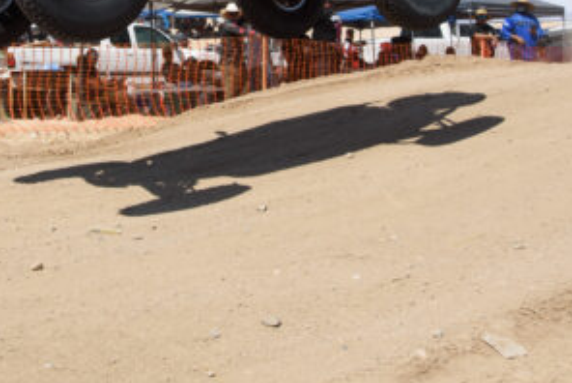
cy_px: -30
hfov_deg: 34.5
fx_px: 907
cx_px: 162
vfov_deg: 22.6
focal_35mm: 57
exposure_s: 1/3200
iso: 400
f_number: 5.6
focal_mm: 22
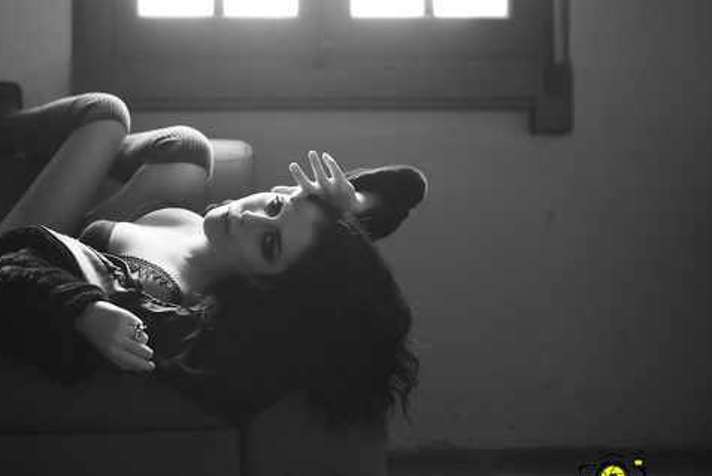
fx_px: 871
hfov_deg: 44.3
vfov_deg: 30.6
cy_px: 235
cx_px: 294
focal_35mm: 44
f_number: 2.2
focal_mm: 35
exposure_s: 1/50
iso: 2500
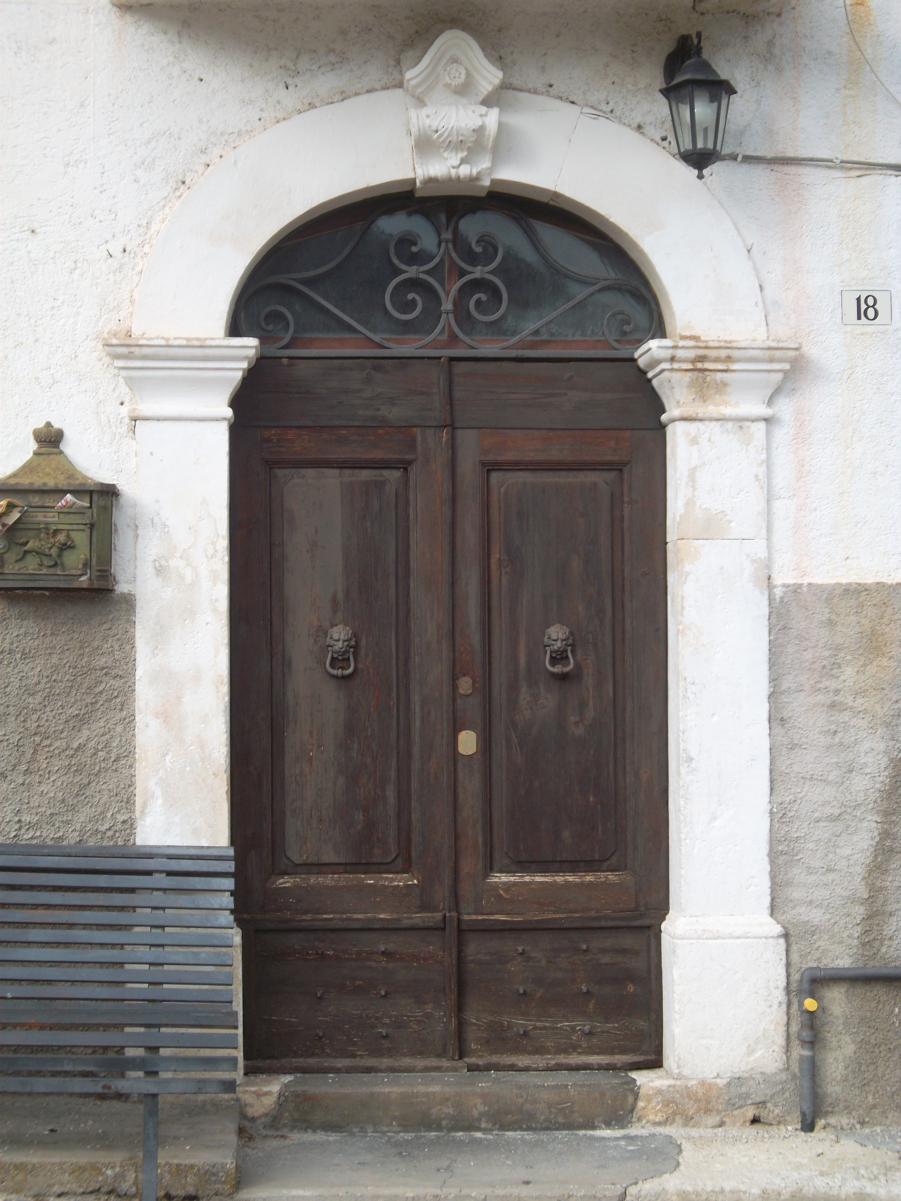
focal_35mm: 52
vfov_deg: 36.8
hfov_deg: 28.0
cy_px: 600
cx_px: 450
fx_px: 1805
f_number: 5
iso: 80
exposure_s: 1/90
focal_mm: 9.3
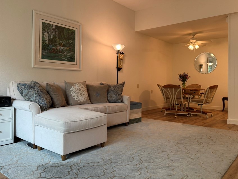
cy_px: 80
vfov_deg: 48.2
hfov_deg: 61.6
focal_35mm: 29
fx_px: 199
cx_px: 126
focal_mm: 6.76
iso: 125
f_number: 1.78
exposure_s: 1/60
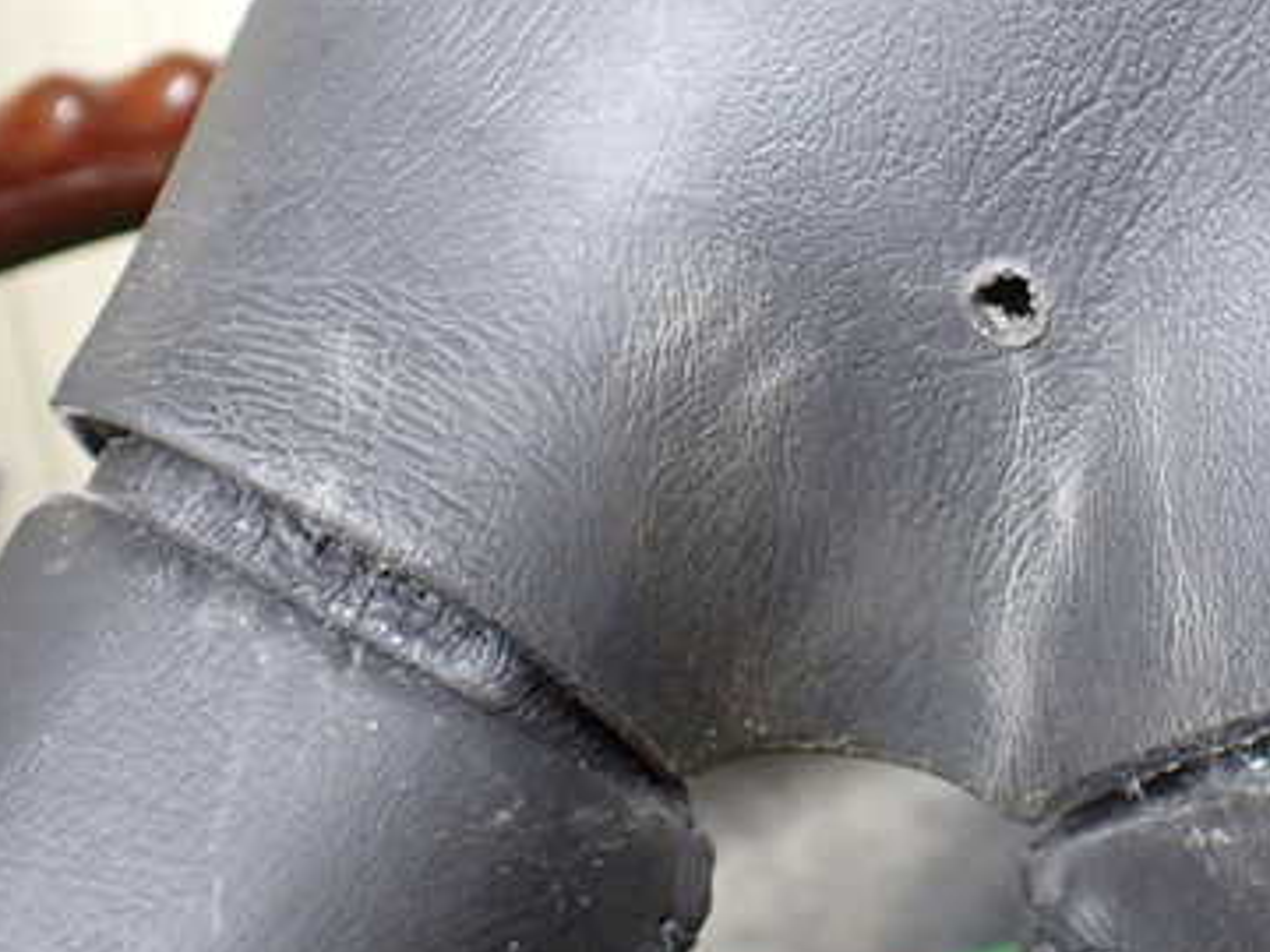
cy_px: 268
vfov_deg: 28.8
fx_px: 1834
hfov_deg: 37.1
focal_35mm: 50
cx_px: 984
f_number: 2.3
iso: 320
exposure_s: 1/125
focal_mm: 5.4
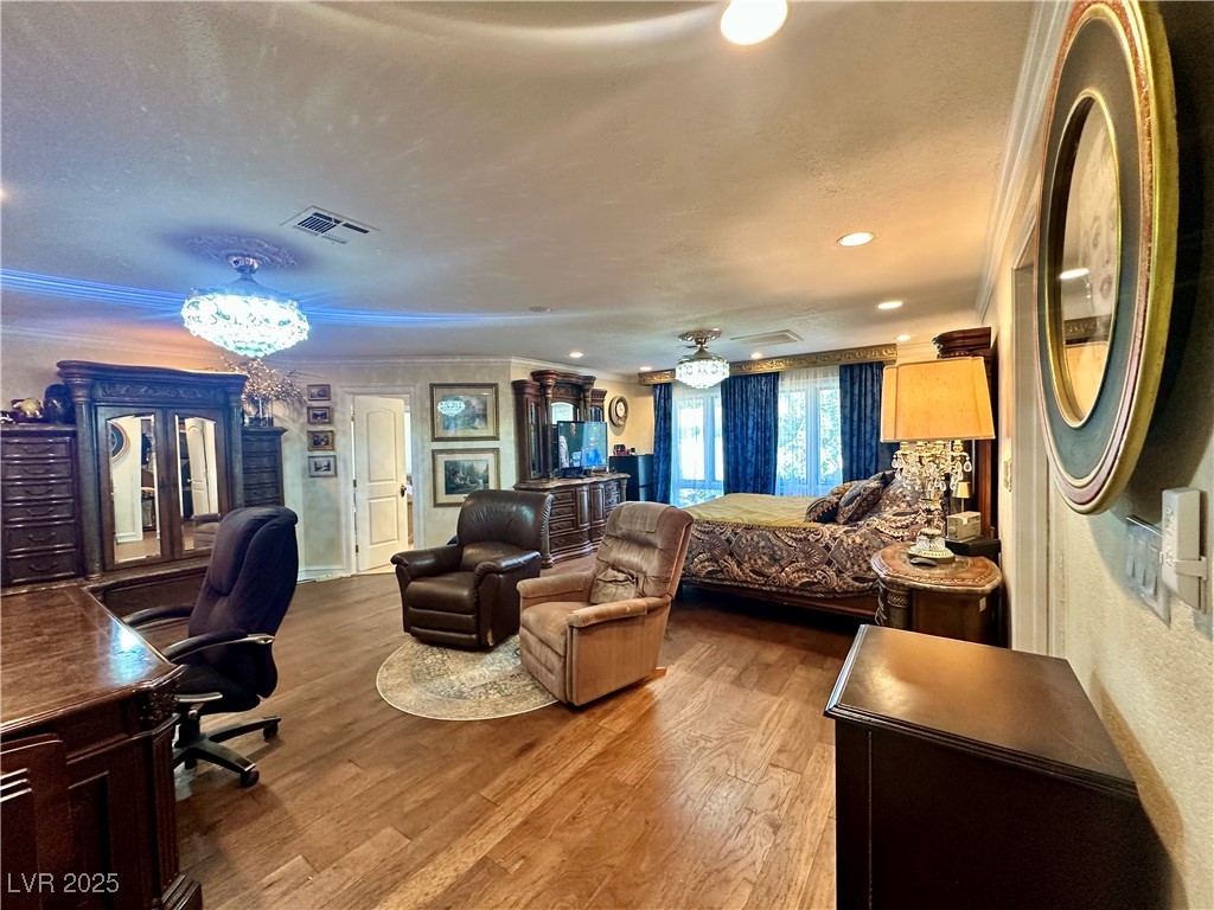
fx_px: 491
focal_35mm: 14
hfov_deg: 102.1
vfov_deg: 85.7
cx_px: 607
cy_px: 455
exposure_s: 1/60
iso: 250
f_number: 2.2
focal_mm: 2.22
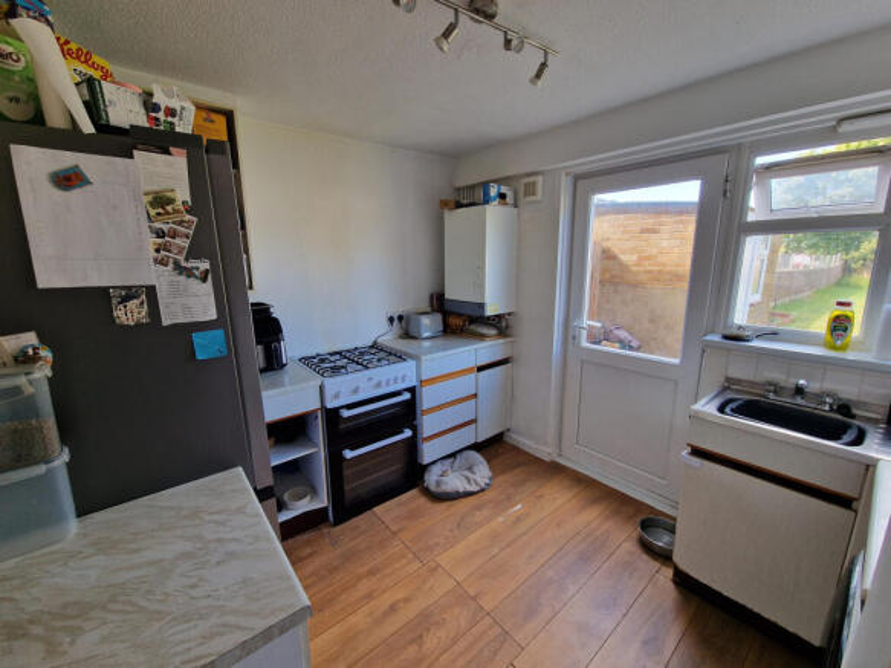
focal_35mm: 13
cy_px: 334
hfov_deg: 106.2
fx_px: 335
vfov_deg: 89.9
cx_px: 446
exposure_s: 1/50
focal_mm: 2.2
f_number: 2.2
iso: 50
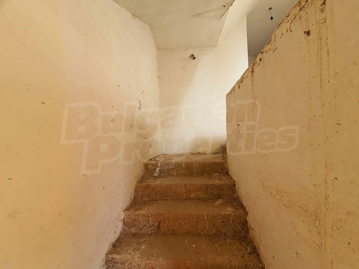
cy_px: 134
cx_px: 180
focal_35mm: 13
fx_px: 135
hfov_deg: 106.2
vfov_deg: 89.9
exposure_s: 1/50
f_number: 2.2
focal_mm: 1.8
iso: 125
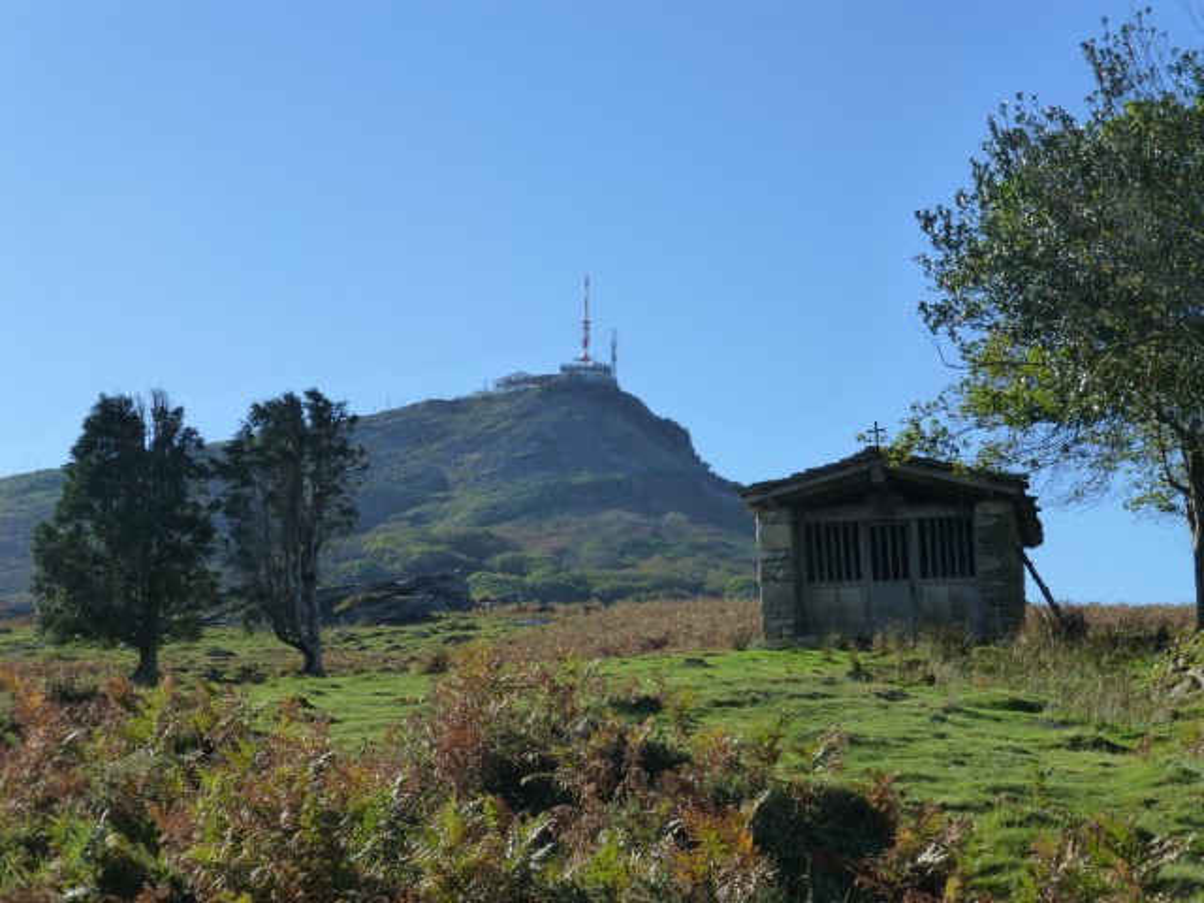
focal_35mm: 70
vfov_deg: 21.0
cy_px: 452
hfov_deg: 27.8
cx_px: 602
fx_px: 2435
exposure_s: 1/500
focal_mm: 12.5
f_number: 5
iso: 160
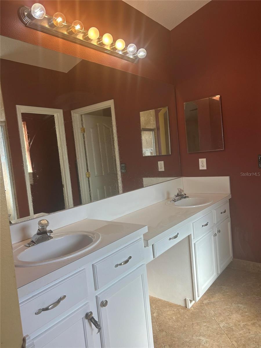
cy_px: 174
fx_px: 261
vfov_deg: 67.3
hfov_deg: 53.1
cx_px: 130
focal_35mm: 26
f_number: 1.5
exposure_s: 1/387
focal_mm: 5.7
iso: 50
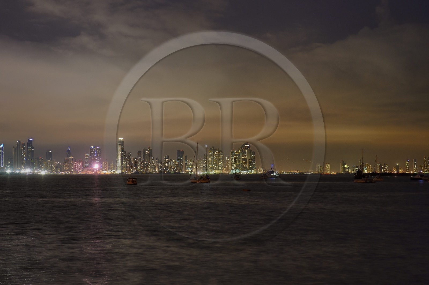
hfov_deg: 28.9
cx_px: 214
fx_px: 833
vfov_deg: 19.4
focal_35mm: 70
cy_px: 142
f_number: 4.5
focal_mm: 70
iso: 800
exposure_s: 2.5
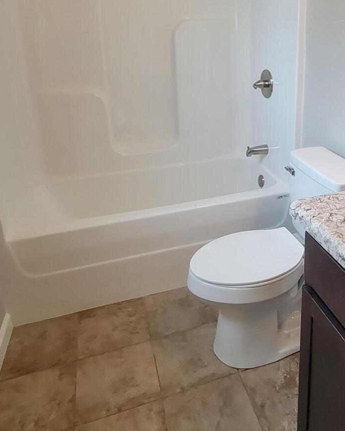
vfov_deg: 58.6
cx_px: 261
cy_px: 133
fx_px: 370
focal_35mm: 29
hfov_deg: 48.0
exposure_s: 1/60
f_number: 2.2
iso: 160
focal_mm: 2.2
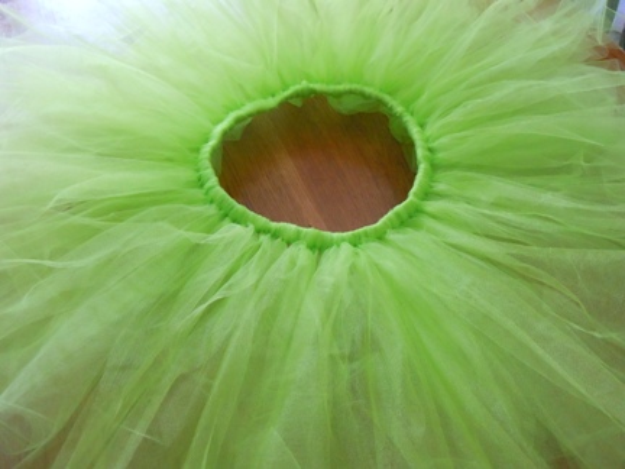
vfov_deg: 46.8
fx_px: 542
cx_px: 312
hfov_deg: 60.0
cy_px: 234
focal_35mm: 30
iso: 800
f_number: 3.5
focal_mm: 5.4
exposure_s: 1/40
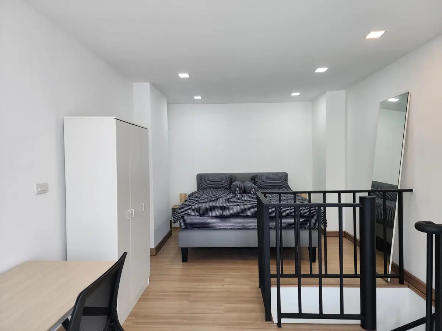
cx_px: 221
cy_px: 166
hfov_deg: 73.9
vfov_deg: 58.9
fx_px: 294
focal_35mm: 23
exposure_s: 1/180
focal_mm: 6.4
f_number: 1.8
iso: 125
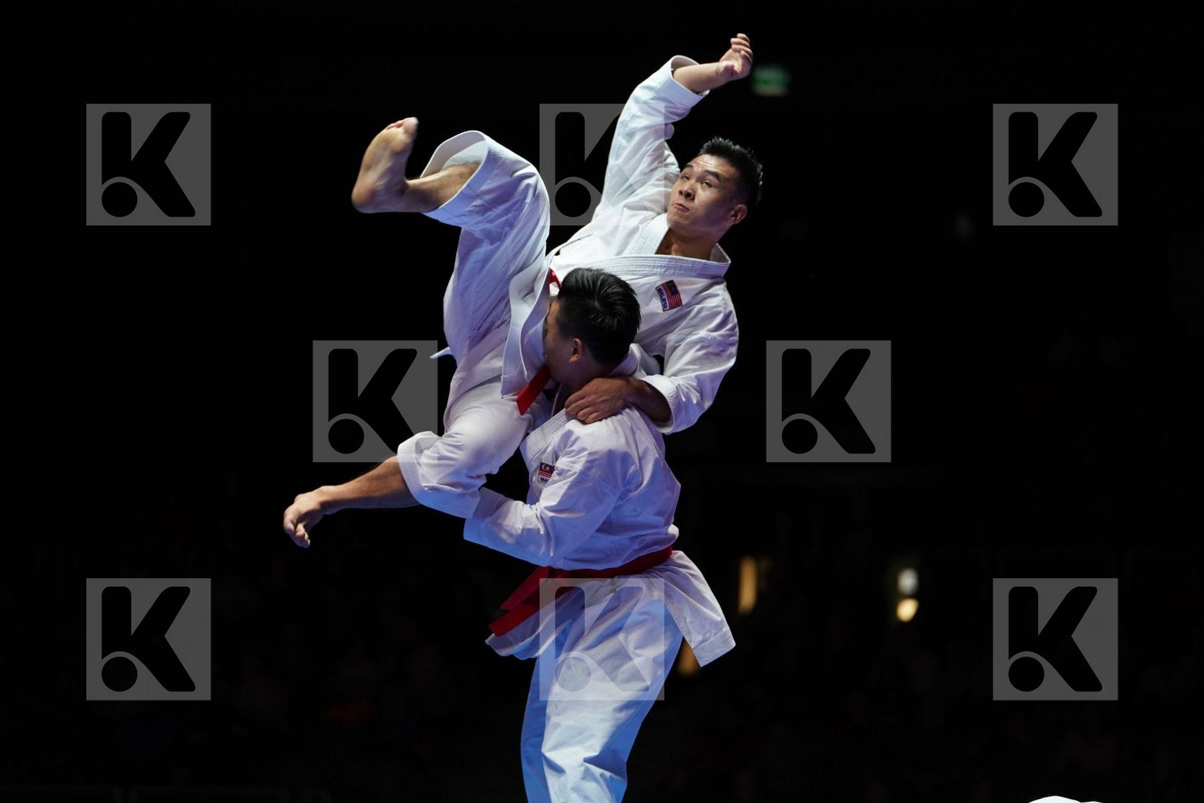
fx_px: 4414
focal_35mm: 132
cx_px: 602
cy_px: 402
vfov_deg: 10.4
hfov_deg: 15.5
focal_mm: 132
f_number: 2.8
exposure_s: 1/500
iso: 2500
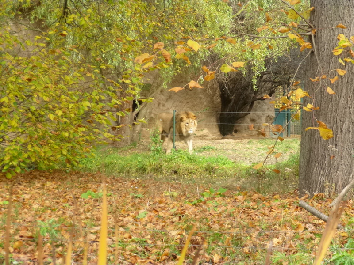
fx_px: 1023
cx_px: 177
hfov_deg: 19.6
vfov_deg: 14.8
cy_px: 132
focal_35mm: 100
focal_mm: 17.8
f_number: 5.3
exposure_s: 1/80
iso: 200
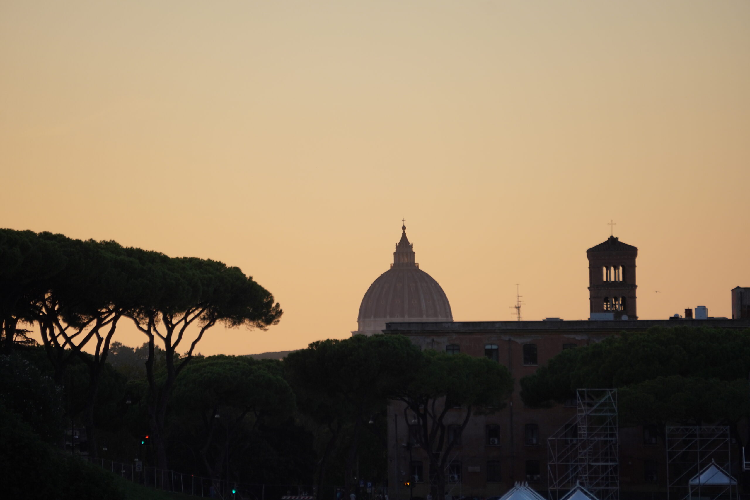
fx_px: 6562
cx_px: 375
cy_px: 250
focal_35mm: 315
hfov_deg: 6.5
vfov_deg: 4.4
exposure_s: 1/400
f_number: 6.3
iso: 250
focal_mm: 210
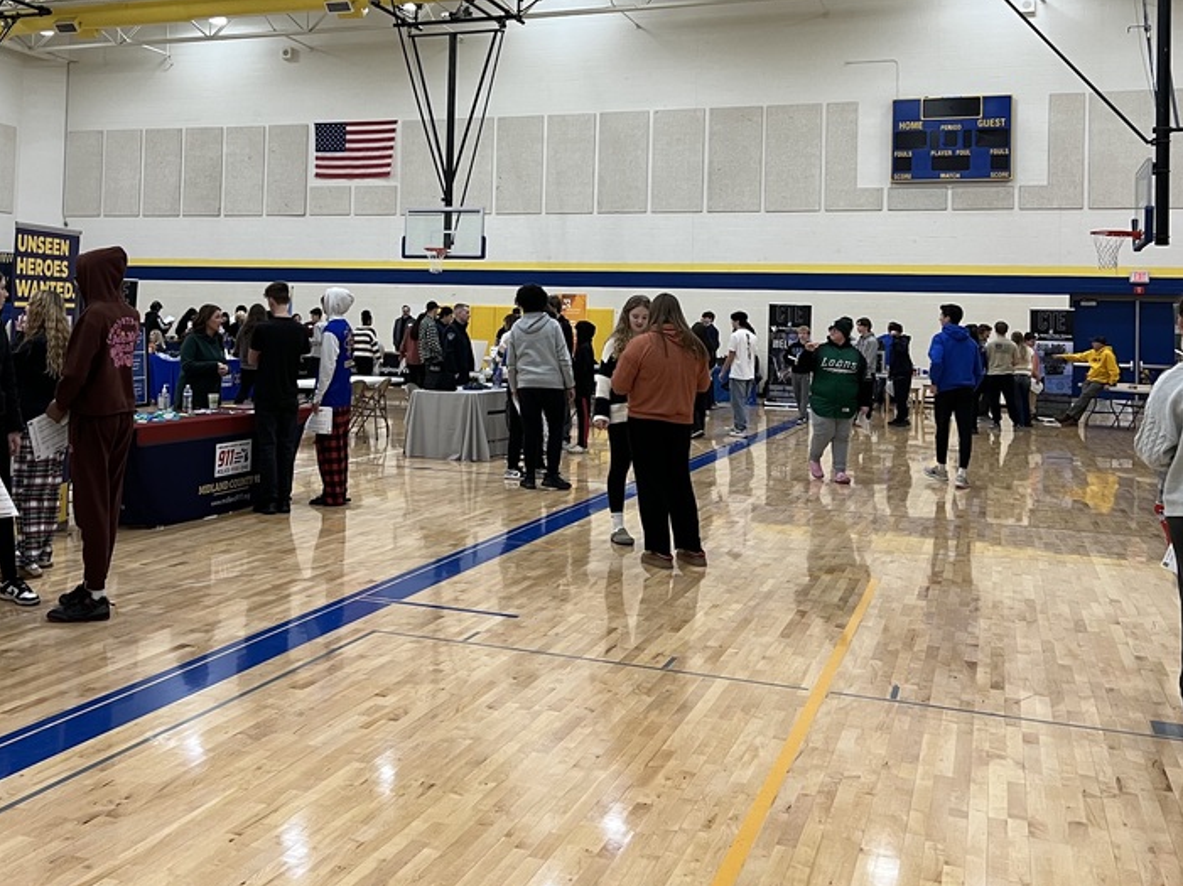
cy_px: 262
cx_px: 457
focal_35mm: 38
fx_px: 1298
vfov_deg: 37.1
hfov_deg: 48.6
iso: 100
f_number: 1.5
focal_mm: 5.7
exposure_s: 1/60
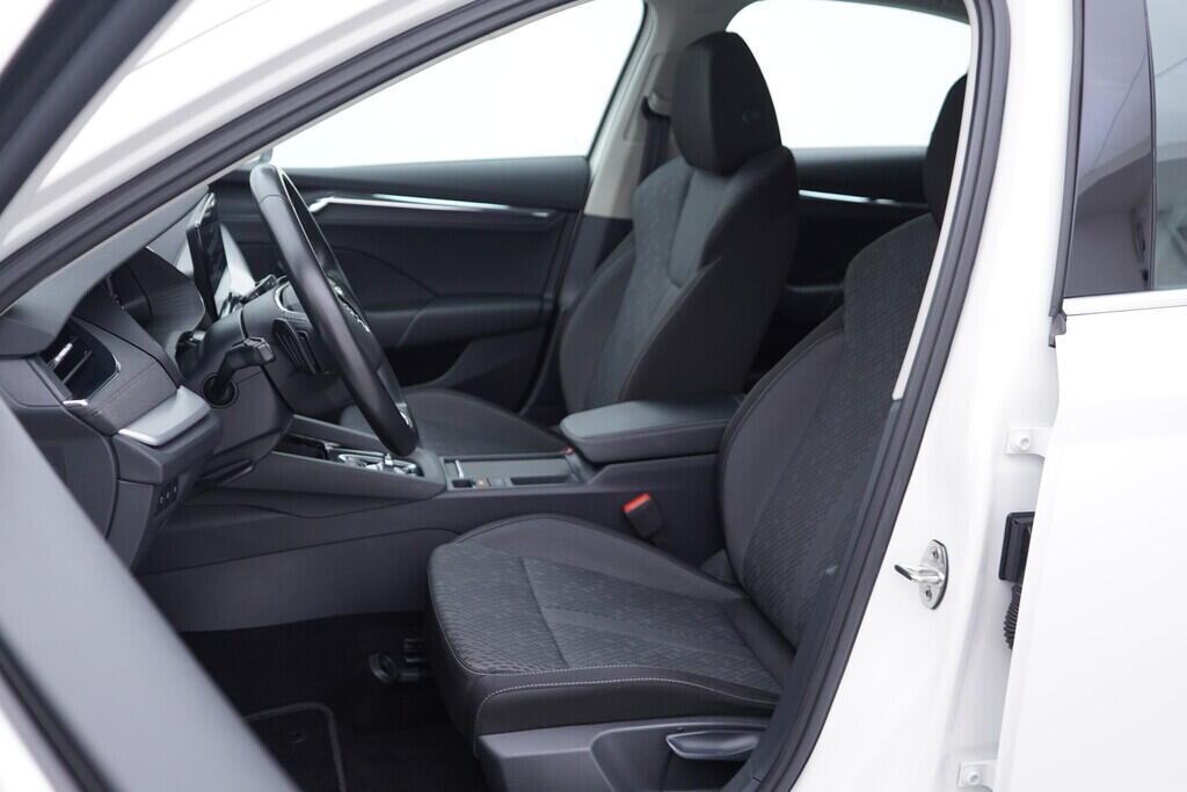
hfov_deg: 53.1
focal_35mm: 36
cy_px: 396
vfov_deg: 36.9
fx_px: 1187
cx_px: 594
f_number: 2.8
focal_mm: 24
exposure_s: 1/40
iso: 125
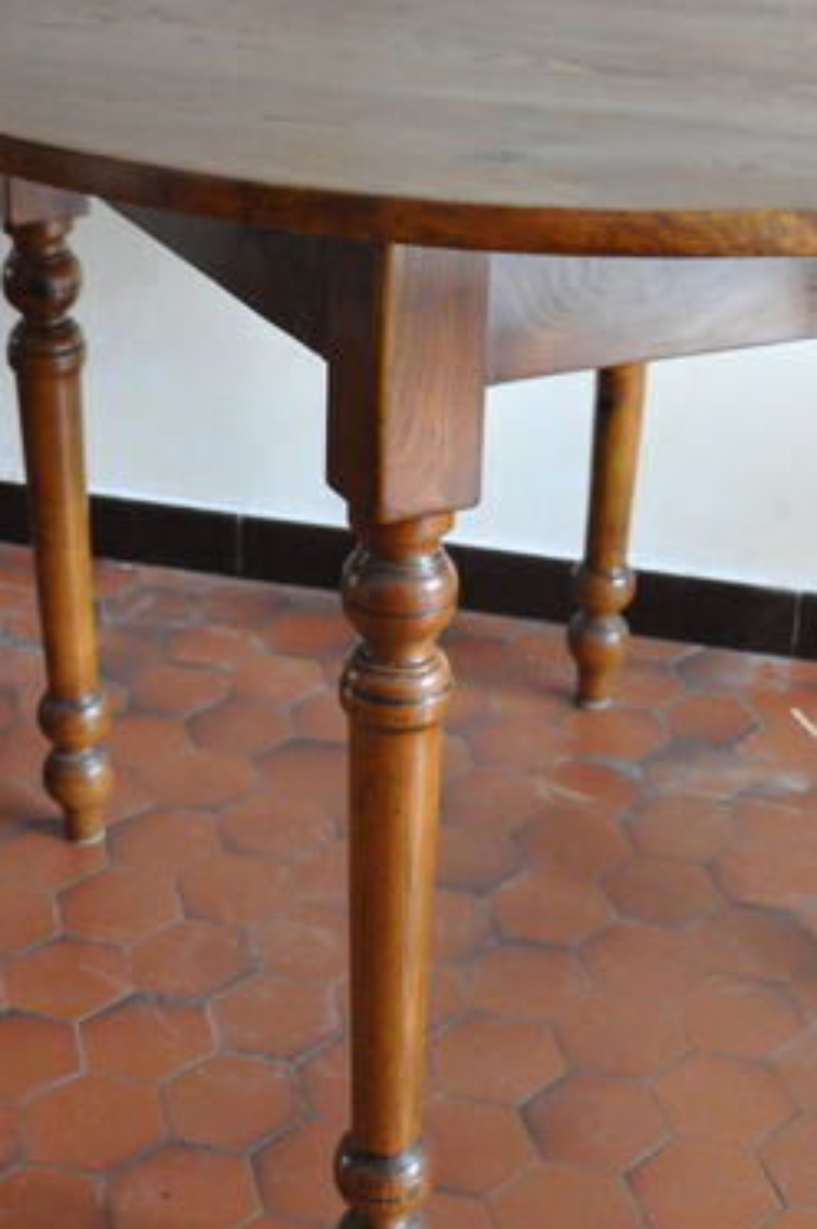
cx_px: 553
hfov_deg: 21.1
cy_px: 344
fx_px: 2183
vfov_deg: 31.0
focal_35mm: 64
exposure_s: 1/125
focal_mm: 22
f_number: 5.6
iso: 3200
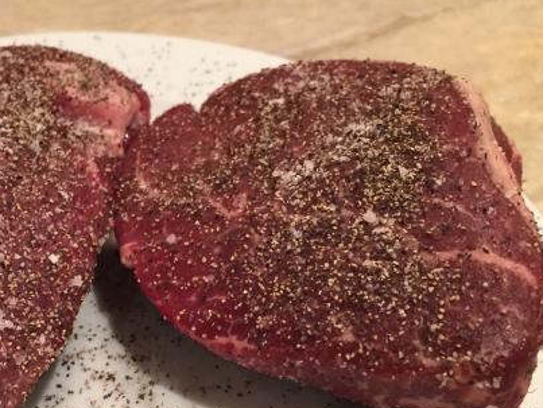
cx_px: 150
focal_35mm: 46
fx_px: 722
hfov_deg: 40.3
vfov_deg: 31.3
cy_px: 275
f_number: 2.2
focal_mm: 4.15
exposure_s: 1/15
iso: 100
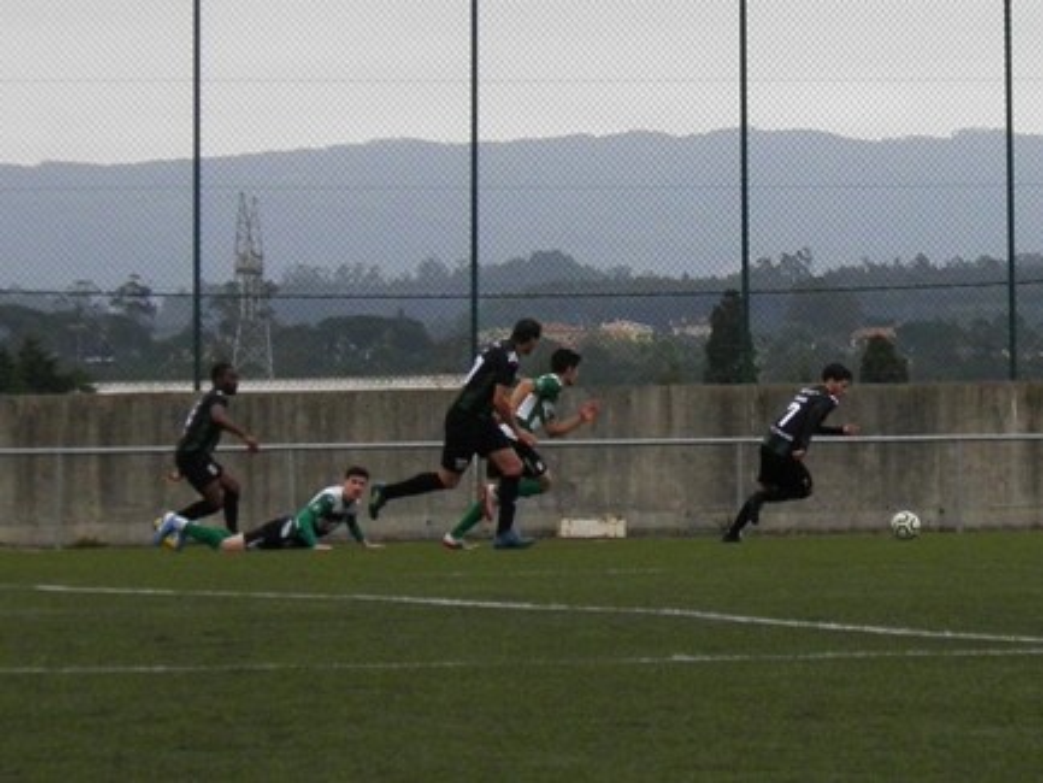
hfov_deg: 17.6
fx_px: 3376
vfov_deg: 13.2
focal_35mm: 112
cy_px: 392
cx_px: 522
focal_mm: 20.2
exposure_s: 1/640
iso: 160
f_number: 4
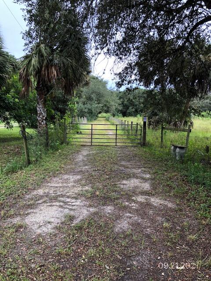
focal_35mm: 28
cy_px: 140
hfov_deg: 49.7
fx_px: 228
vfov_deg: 63.4
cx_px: 106
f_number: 1.8
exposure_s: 1/120
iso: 50
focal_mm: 3.99
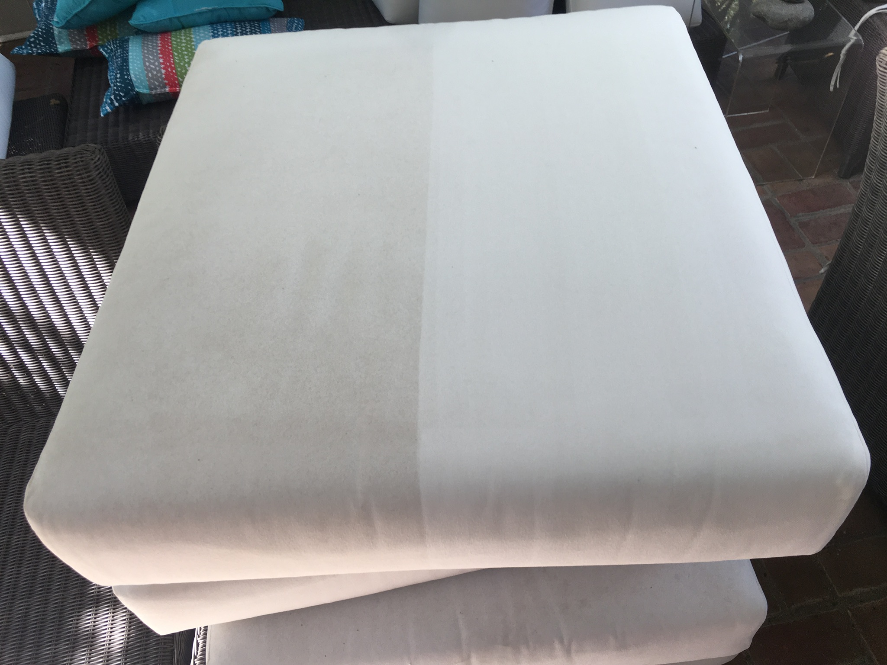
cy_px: 332
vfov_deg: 48.2
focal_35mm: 29
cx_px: 444
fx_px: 743
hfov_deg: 61.7
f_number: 2.2
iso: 32
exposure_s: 1/120
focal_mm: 4.15
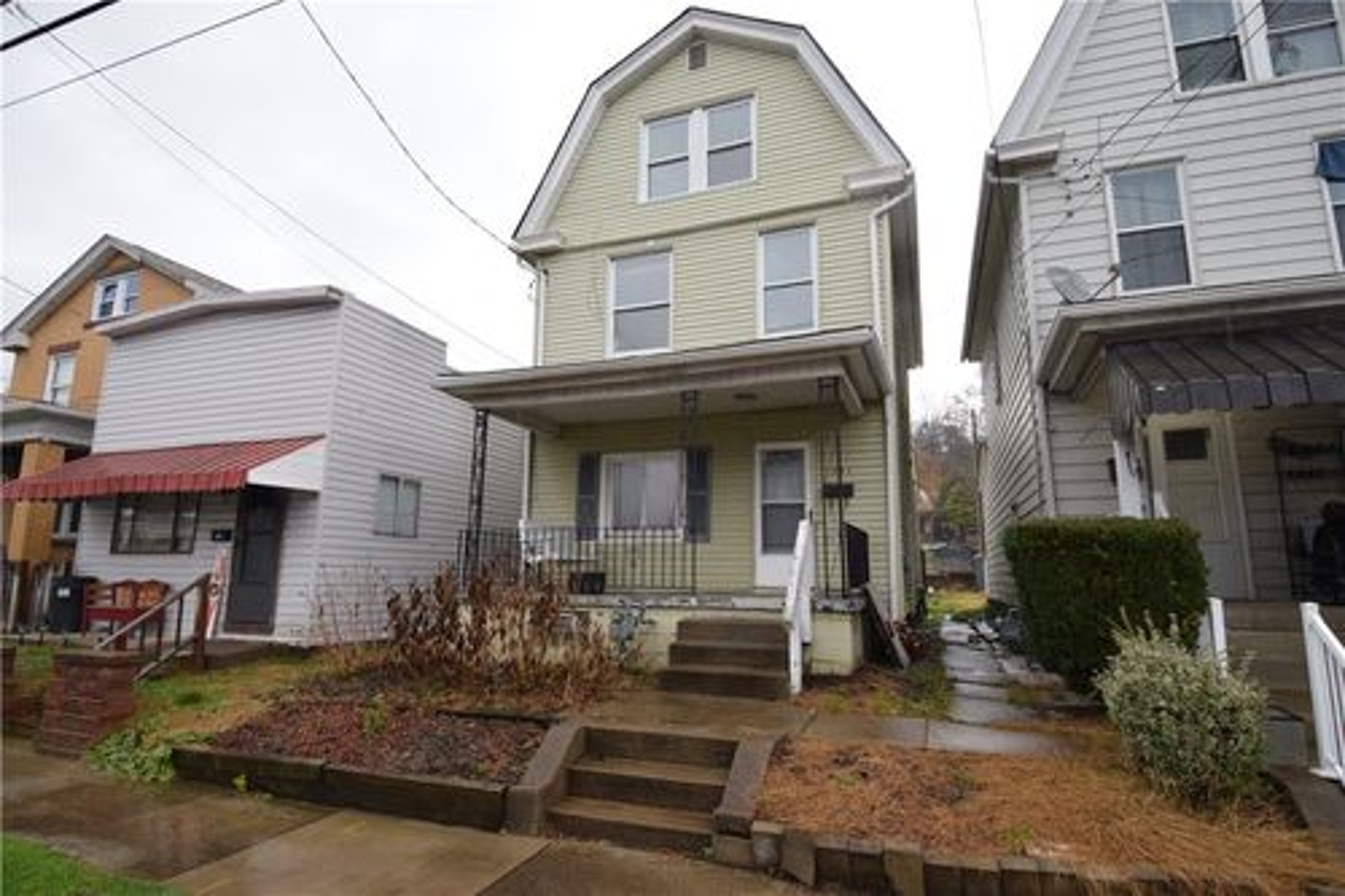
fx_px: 672
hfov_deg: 90.0
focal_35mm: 18
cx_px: 672
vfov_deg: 67.3
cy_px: 448
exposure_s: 1/250
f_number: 5.6
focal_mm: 12
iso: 800
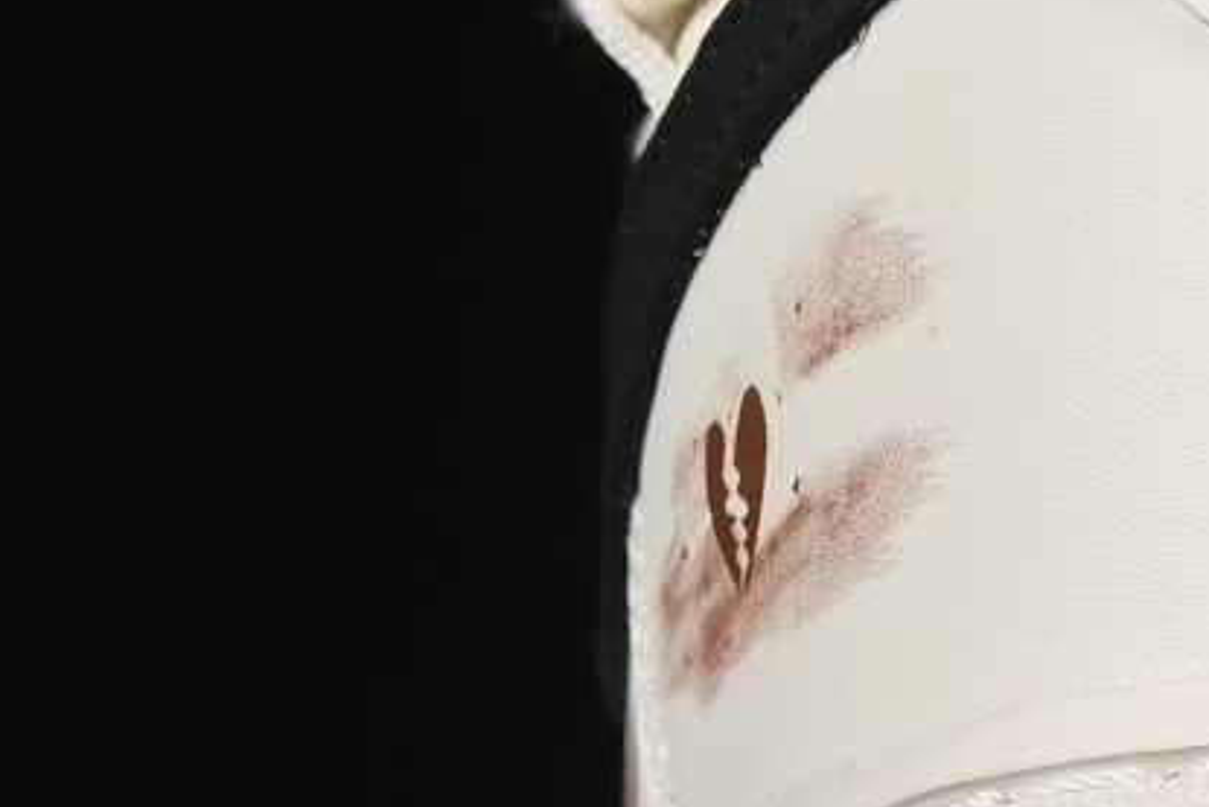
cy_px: -117
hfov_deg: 4.1
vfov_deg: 2.7
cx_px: 2348
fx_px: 16897
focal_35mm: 503
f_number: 8
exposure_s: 1/100
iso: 160
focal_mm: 50
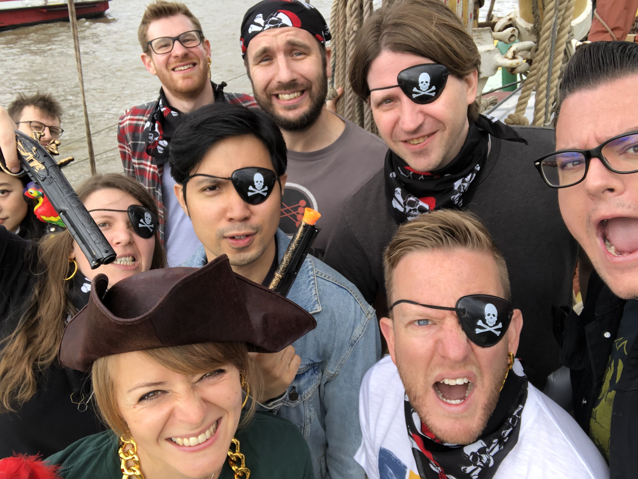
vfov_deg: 44.2
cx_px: 319
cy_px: 240
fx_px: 590
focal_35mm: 32
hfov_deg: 56.8
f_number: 2.2
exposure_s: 1/312
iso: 20
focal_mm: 2.87
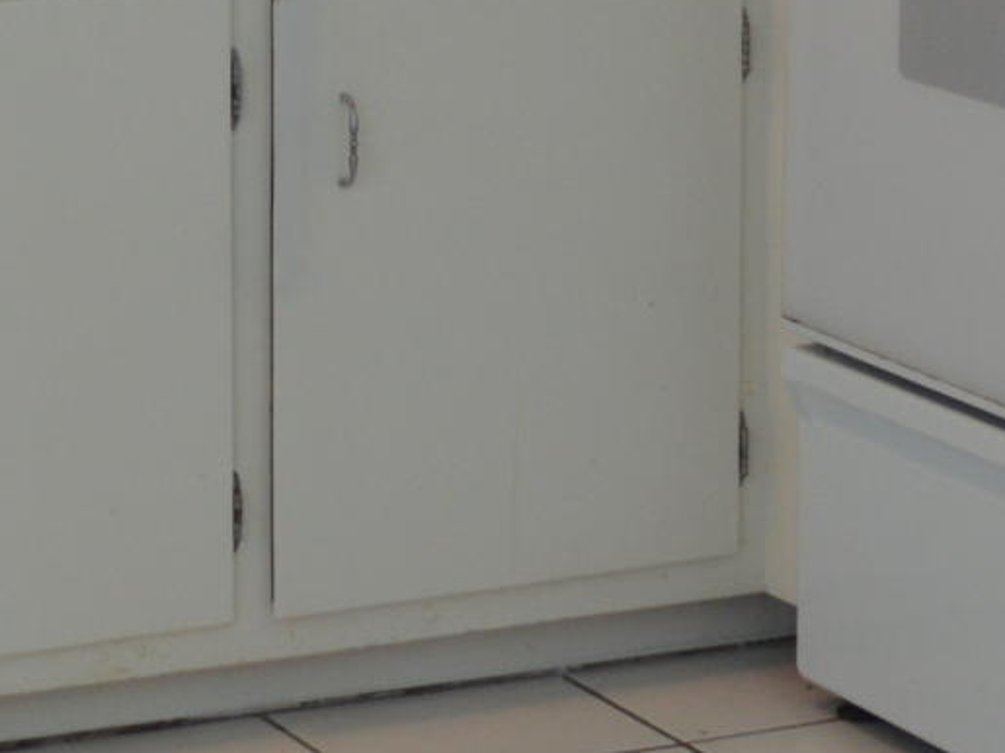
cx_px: 133
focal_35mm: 151
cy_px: -515
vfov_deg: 9.4
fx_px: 4383
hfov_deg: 13.0
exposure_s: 1/60
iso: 400
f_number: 4
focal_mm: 18
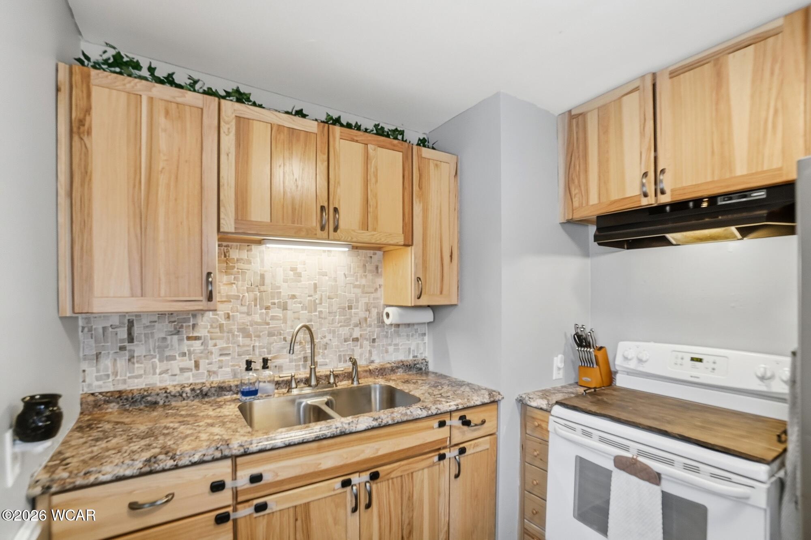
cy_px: 270
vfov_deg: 77.3
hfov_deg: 100.4
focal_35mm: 15
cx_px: 406
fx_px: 338
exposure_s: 1/200
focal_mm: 10
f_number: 5.6
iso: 125
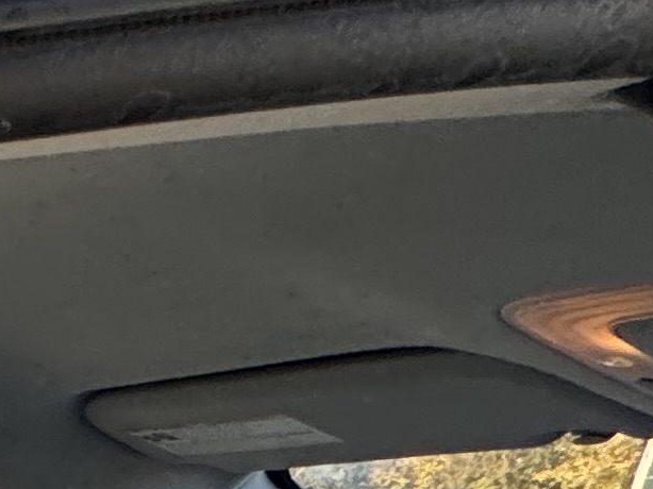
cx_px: -1162
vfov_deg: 10.4
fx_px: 1735
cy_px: 1538
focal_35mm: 92
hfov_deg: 12.5
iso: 40
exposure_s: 1/130
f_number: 2.2
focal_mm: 2.22
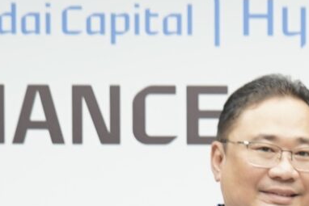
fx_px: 3392
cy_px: 582
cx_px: 382
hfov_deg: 5.2
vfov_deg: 3.4
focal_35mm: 395
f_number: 3.2
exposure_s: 1/160
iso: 160
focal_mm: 59
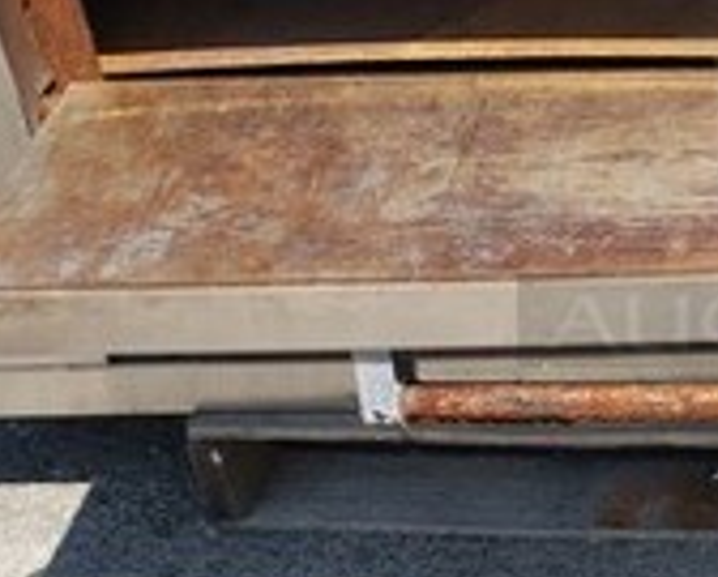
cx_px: 996
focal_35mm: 92
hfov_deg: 18.9
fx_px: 1958
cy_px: 141
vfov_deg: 16.7
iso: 50
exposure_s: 1/947
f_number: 2.4
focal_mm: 4.3
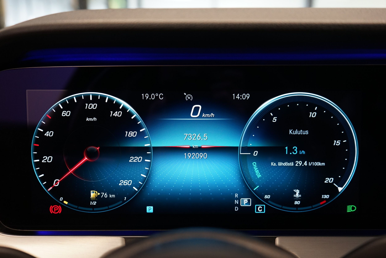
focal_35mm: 33
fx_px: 354
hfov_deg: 57.2
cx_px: 193
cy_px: 129
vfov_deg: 40.0
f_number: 4
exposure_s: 1/60
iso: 1250
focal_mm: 33
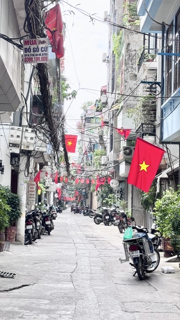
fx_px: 603
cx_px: 90
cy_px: 137
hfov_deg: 17.0
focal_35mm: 71
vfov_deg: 29.7
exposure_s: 1/731
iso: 64
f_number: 1.78
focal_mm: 6.76
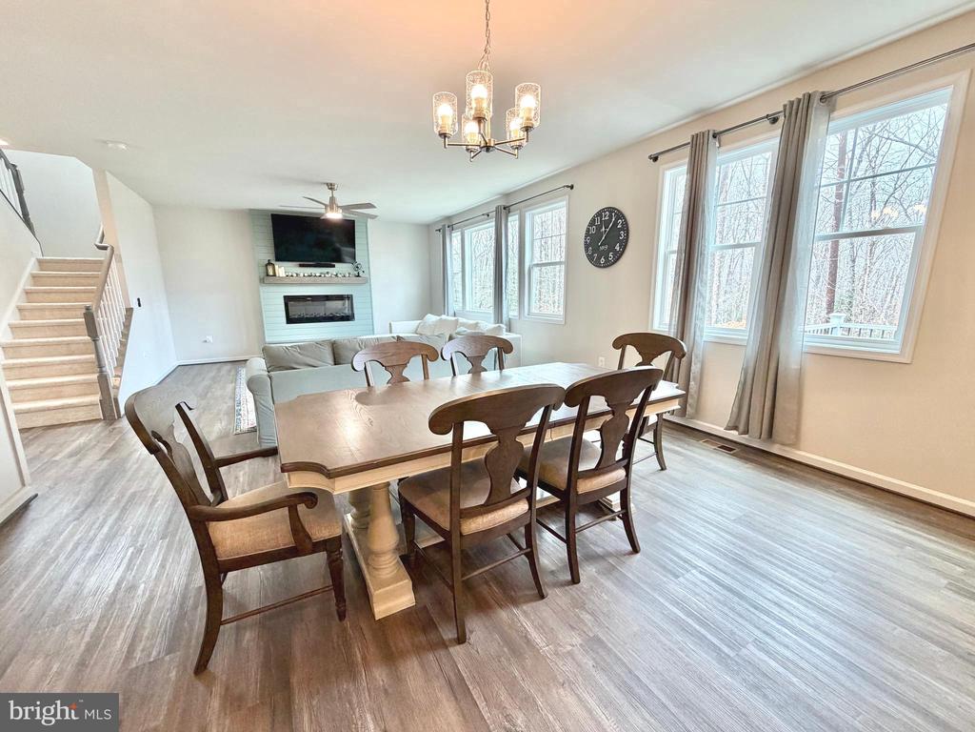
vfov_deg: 85.7
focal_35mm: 14
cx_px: 488
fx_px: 394
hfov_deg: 102.1
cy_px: 366
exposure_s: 1/120
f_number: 2.2
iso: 200
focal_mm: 2.22
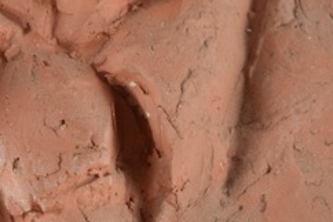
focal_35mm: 218
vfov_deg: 6.3
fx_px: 2018
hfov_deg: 9.4
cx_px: 32
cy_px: 141
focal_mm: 55
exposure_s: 1/125
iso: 800
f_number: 6.3
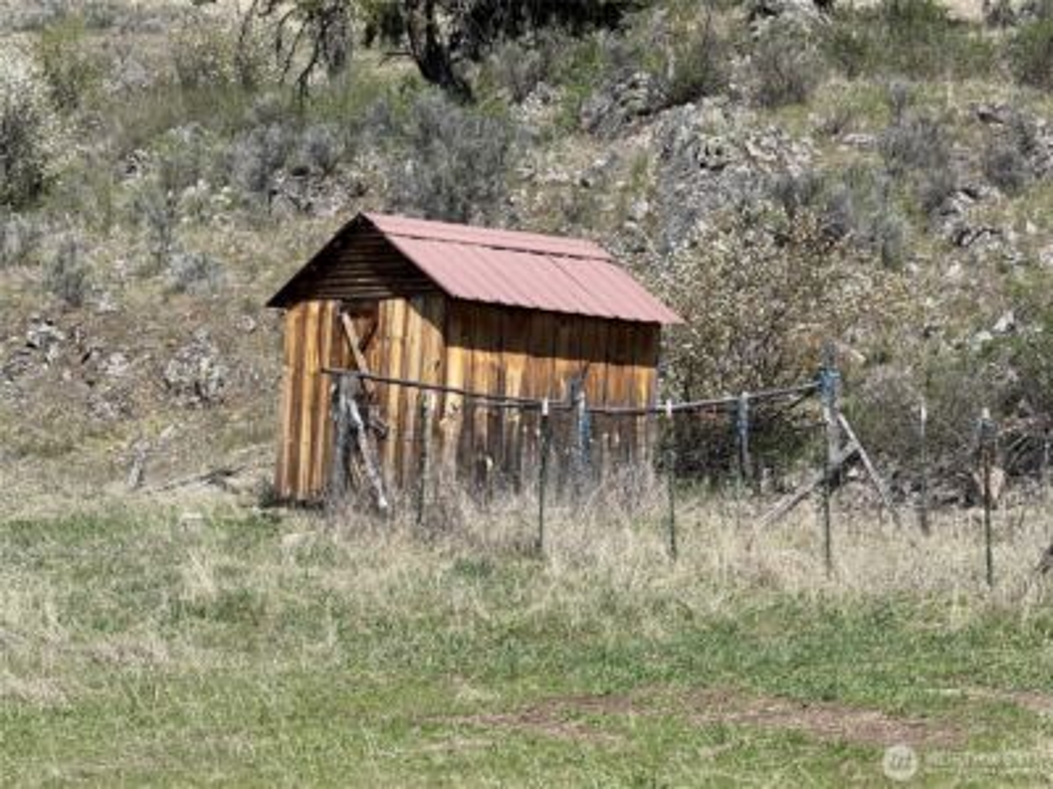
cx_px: 526
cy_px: 394
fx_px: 3650
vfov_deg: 12.3
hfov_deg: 16.4
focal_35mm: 120
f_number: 2.8
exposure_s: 1/1004
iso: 50
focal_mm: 15.66
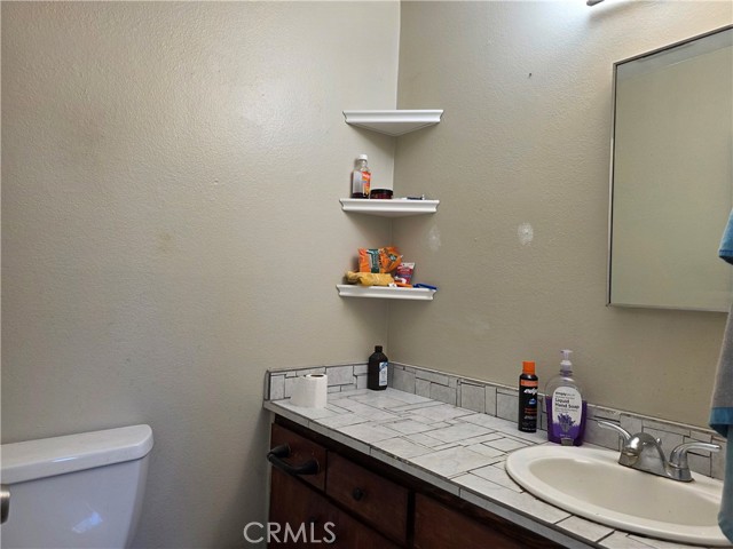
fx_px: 487
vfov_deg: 58.9
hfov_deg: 73.9
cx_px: 366
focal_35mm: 23
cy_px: 274
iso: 200
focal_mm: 6.3
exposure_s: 1/120
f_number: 1.7
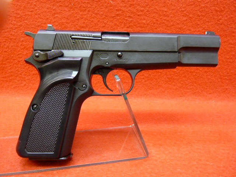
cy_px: 88
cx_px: 118
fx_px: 184
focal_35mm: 27
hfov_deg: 65.3
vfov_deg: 51.4
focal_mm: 4.8
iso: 400
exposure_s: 1/13
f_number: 2.8
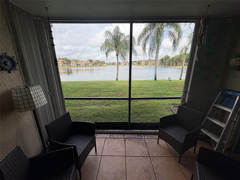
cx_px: 120
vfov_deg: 85.7
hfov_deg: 102.1
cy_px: 90
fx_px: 97
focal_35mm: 14
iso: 40
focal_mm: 2.22
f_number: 2.2
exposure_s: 1/641
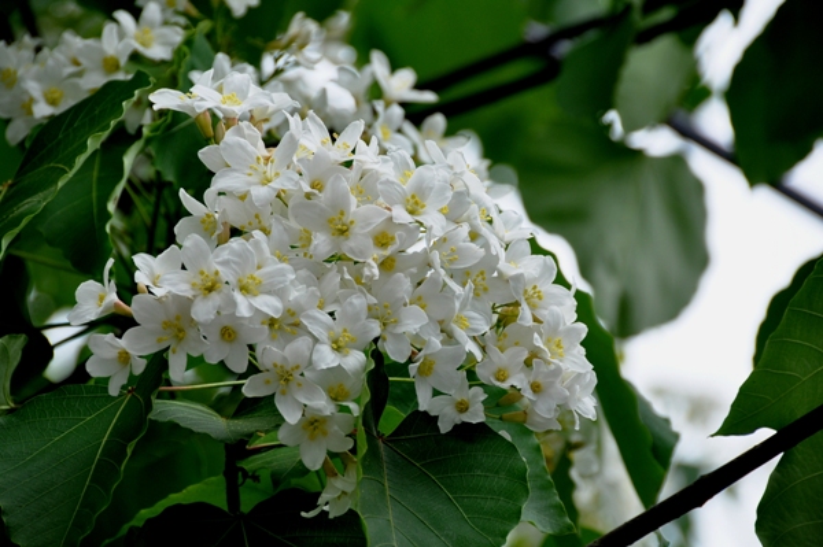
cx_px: 412
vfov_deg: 4.6
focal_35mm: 300
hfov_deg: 6.9
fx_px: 6853
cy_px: 274
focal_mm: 200
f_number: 8
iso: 200
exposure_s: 1/160
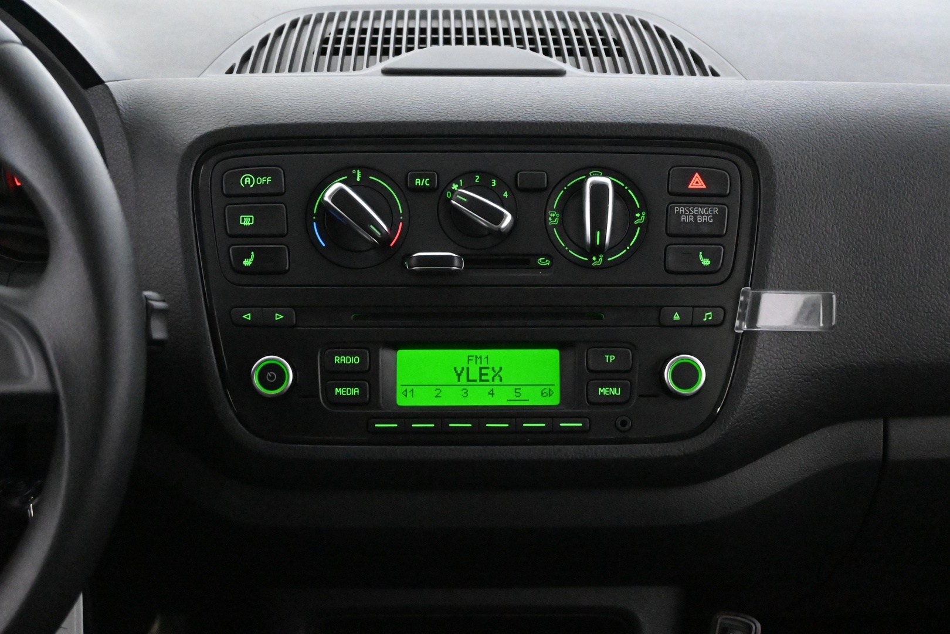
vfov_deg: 24.4
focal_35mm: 56
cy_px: 317
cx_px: 475
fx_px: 1464
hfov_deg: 35.9
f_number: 5.3
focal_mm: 37
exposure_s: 1/60
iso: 14400
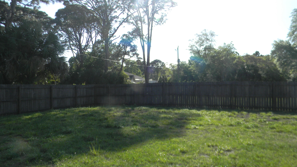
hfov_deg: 62.6
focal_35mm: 31
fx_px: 244
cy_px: 86
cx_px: 151
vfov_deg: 37.8
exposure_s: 1/610
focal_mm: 5
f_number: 3.5
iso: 80
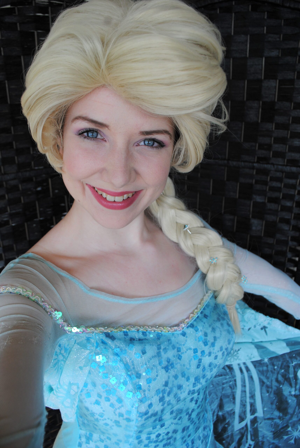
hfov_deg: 48.1
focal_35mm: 27
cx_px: 150
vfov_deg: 67.3
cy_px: 224
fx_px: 336
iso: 200
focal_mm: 18
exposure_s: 1/100
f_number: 5
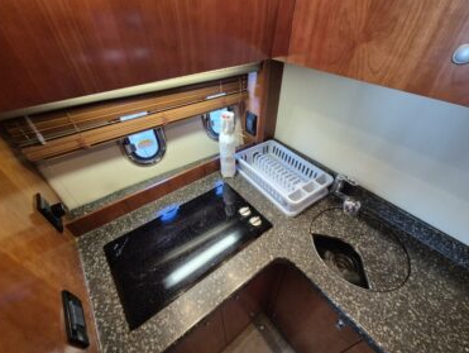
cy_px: 177
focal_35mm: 14
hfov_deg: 102.0
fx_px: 190
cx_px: 236
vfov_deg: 85.8
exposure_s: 1/50
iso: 500
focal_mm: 2.2
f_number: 2.2
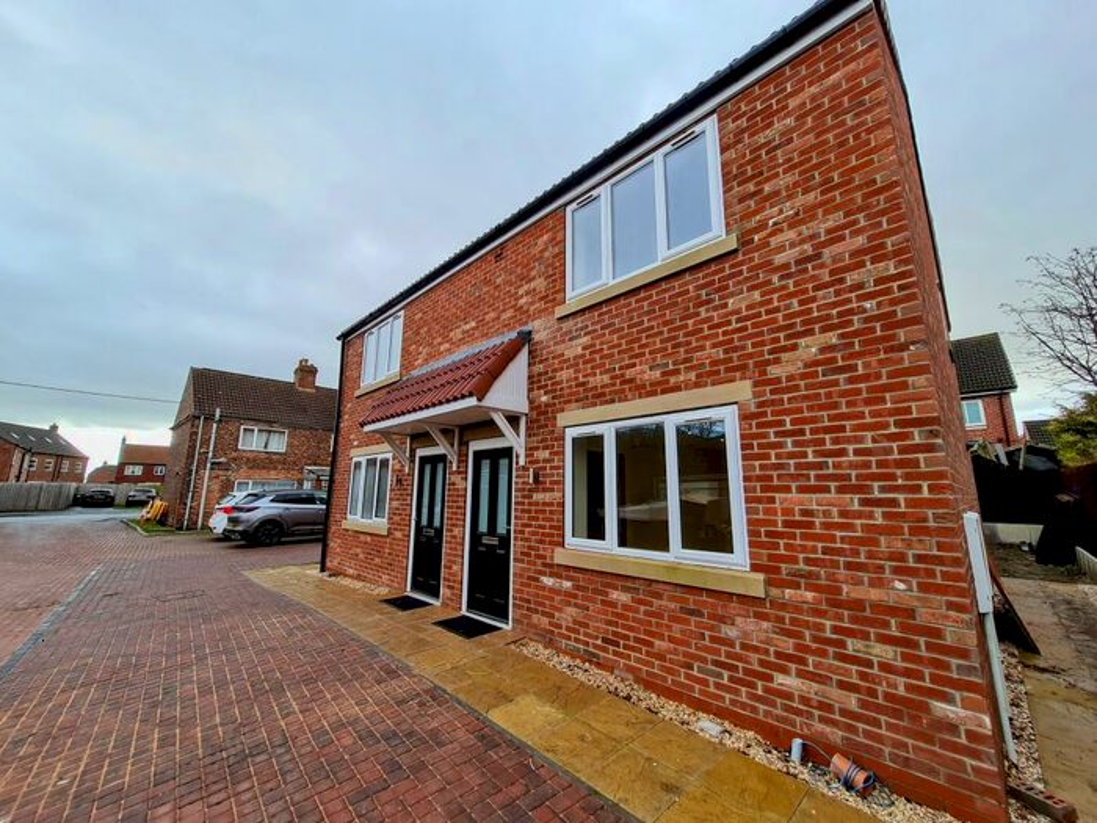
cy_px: 412
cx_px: 548
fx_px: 412
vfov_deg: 89.9
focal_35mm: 13
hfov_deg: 106.2
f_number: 2.2
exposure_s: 1/307
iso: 50
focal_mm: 1.74
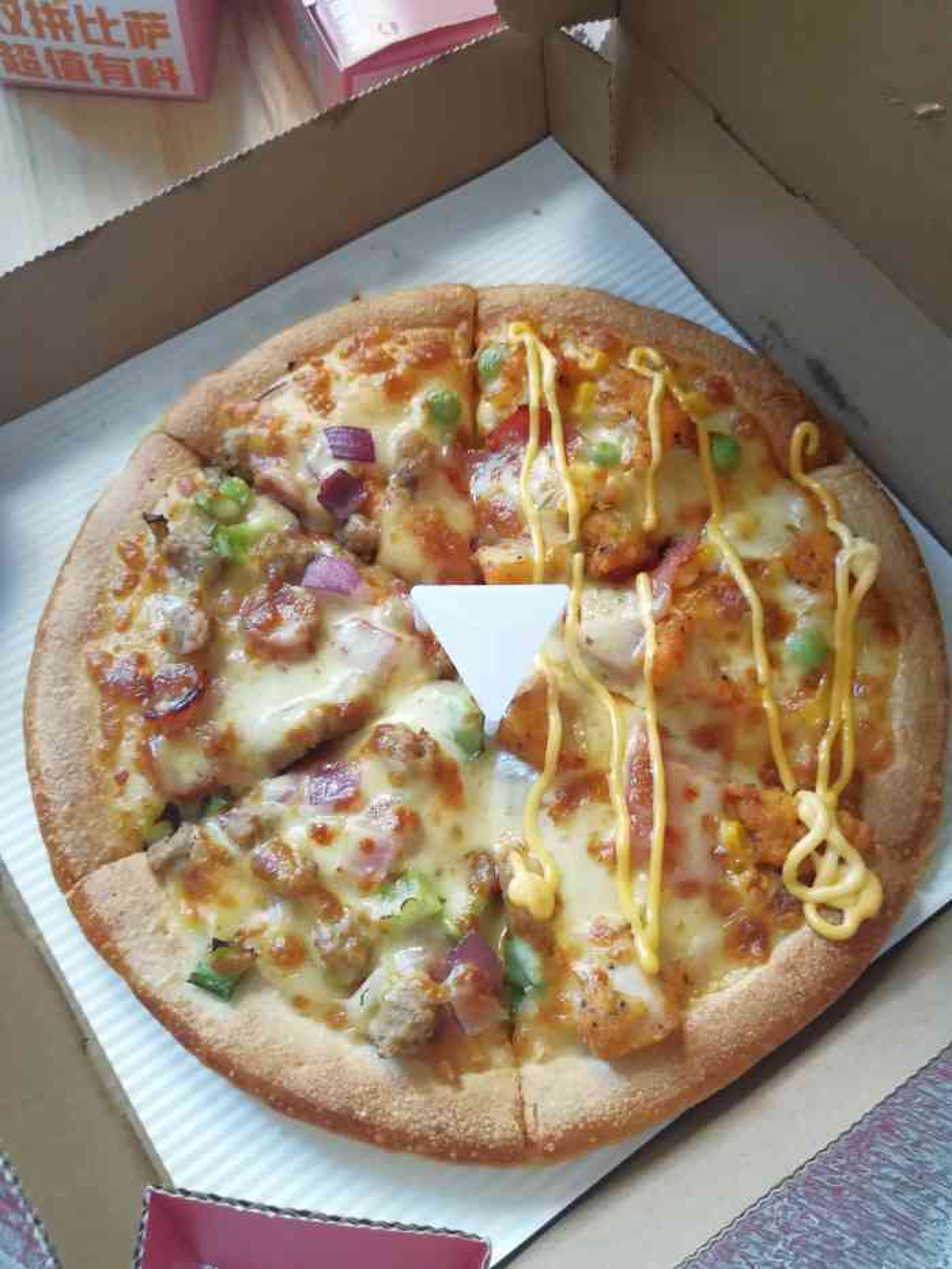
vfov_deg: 65.3
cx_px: 476
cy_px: 634
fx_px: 990
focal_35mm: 27
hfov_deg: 51.4
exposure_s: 1/33.3
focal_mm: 3.83
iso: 250
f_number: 1.8
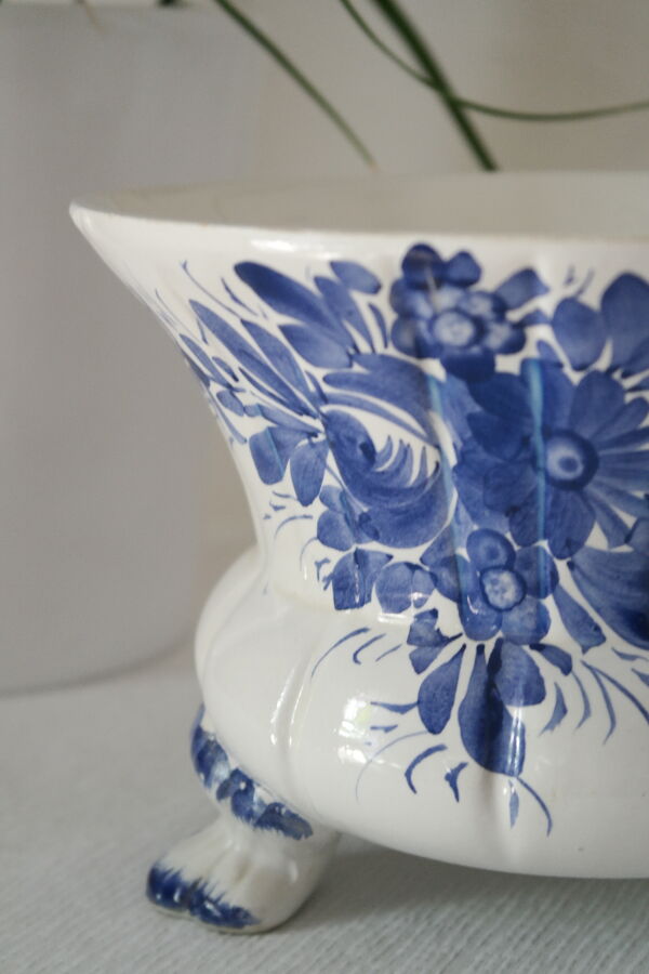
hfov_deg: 17.7
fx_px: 2082
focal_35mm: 77
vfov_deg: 26.3
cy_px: 487
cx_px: 324
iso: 800
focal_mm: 50
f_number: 5.6
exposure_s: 1/30
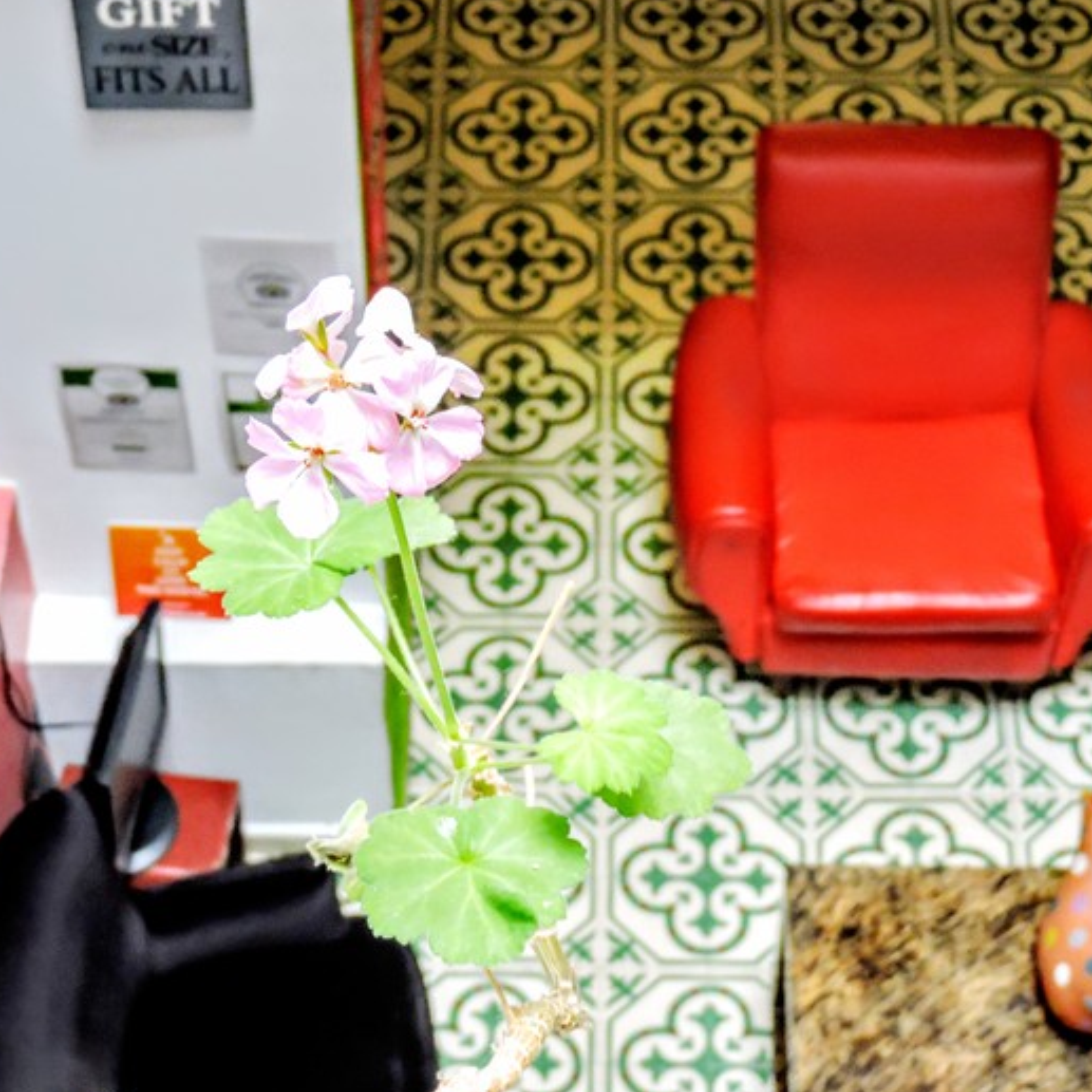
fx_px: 2927
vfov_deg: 21.1
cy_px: 505
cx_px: 509
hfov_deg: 21.1
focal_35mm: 82
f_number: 3.7
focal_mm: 10.7
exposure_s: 1/50
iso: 560
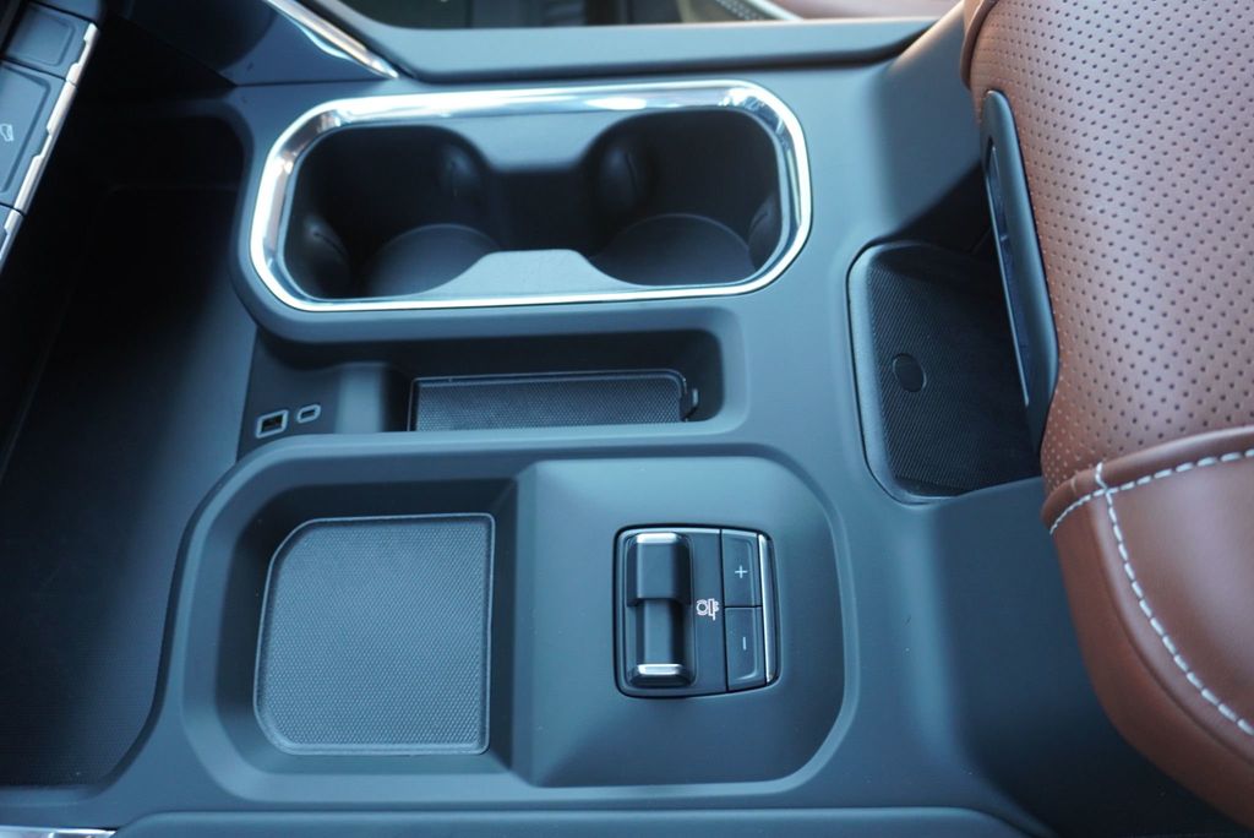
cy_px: 419
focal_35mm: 30
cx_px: 627
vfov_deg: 43.7
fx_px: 1046
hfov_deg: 61.9
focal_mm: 20
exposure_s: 1/60
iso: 640
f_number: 4
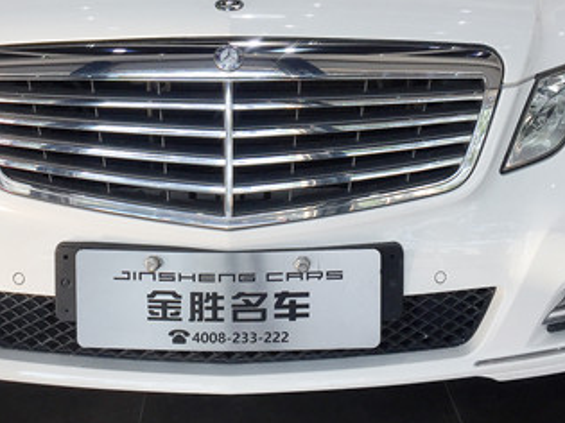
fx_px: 963
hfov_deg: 32.6
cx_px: 228
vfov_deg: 24.1
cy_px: 39
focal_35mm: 59
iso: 32
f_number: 2.2
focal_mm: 4.15
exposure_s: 1/208
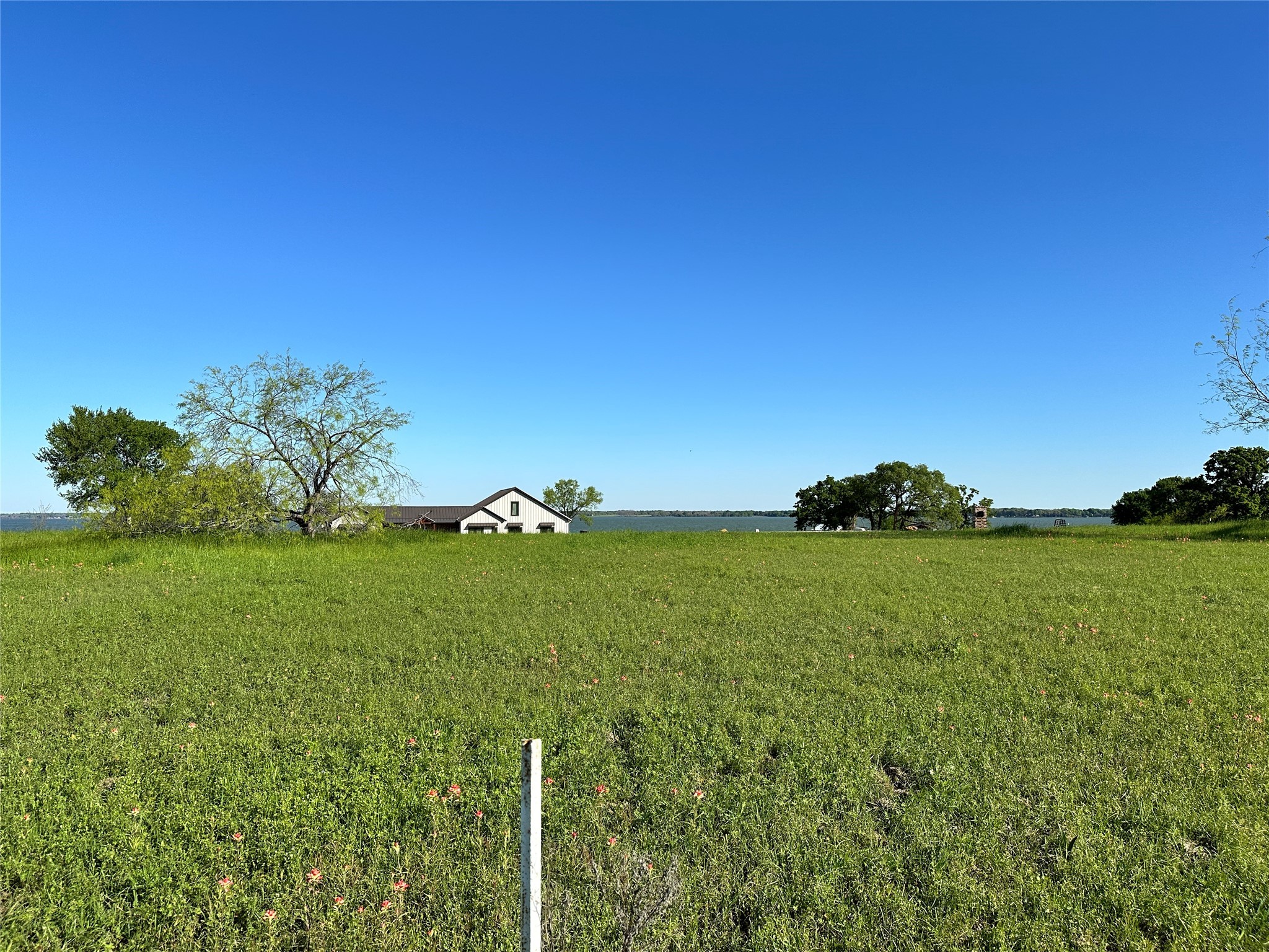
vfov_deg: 56.8
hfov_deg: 71.6
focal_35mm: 24
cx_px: 634
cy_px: 476
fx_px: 880
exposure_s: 1/5263
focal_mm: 6.86
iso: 80
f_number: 1.78
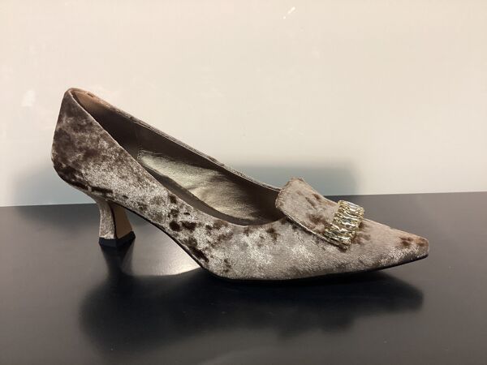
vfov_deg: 45.4
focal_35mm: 31
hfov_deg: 58.4
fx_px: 436
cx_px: 244
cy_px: 182
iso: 125
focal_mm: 3.3
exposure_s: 1/50
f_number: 2.4
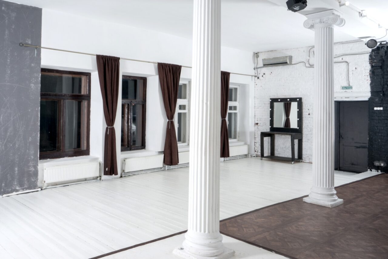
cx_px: 194
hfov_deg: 61.9
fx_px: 323
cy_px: 130
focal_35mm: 30
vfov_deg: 43.6
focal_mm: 20
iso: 100
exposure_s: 1/160
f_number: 8
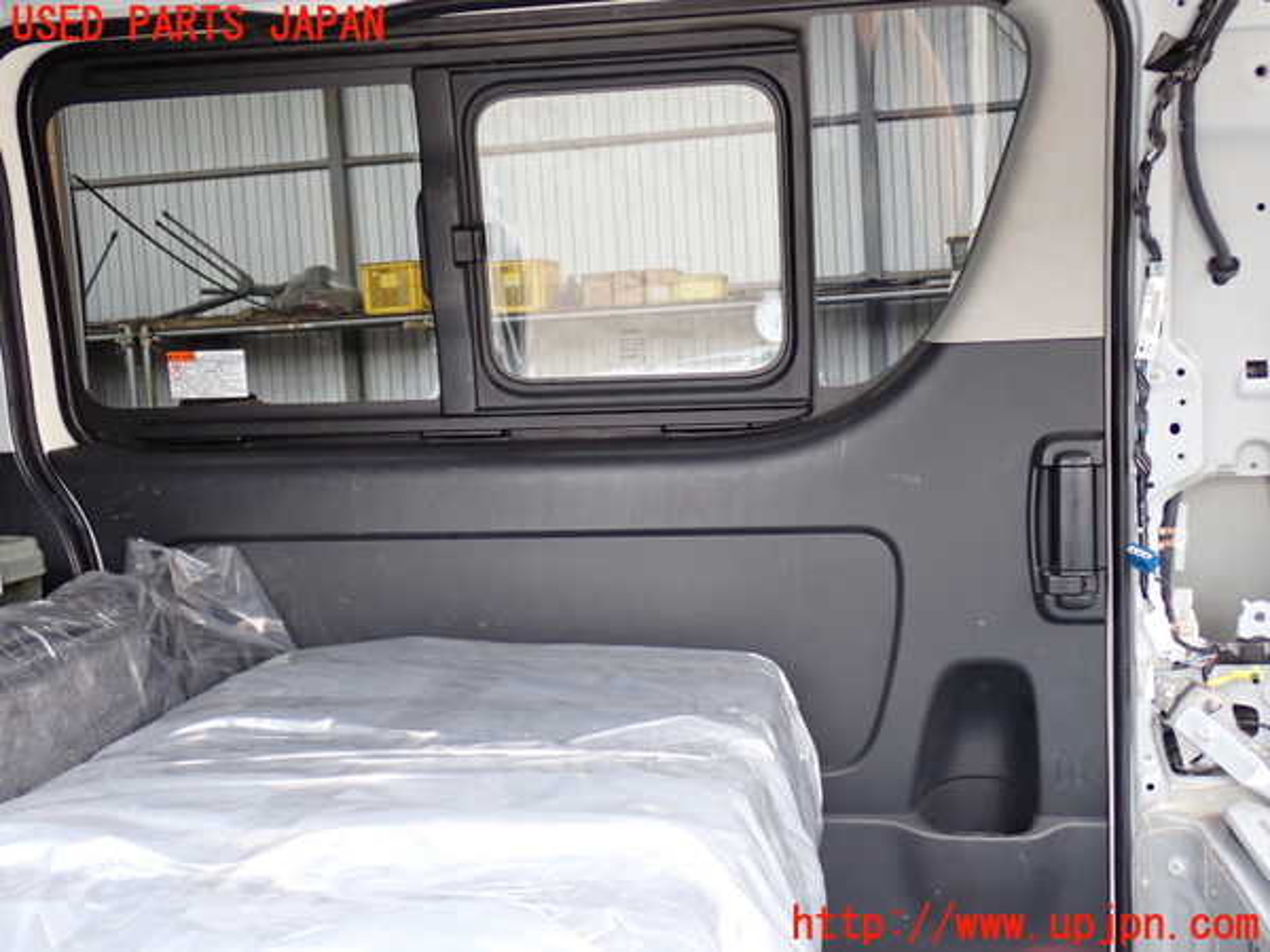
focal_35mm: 41
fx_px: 1504
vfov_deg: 35.1
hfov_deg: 45.8
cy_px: 476
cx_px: 635
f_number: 2.8
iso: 200
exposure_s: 1/40
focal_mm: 7.31
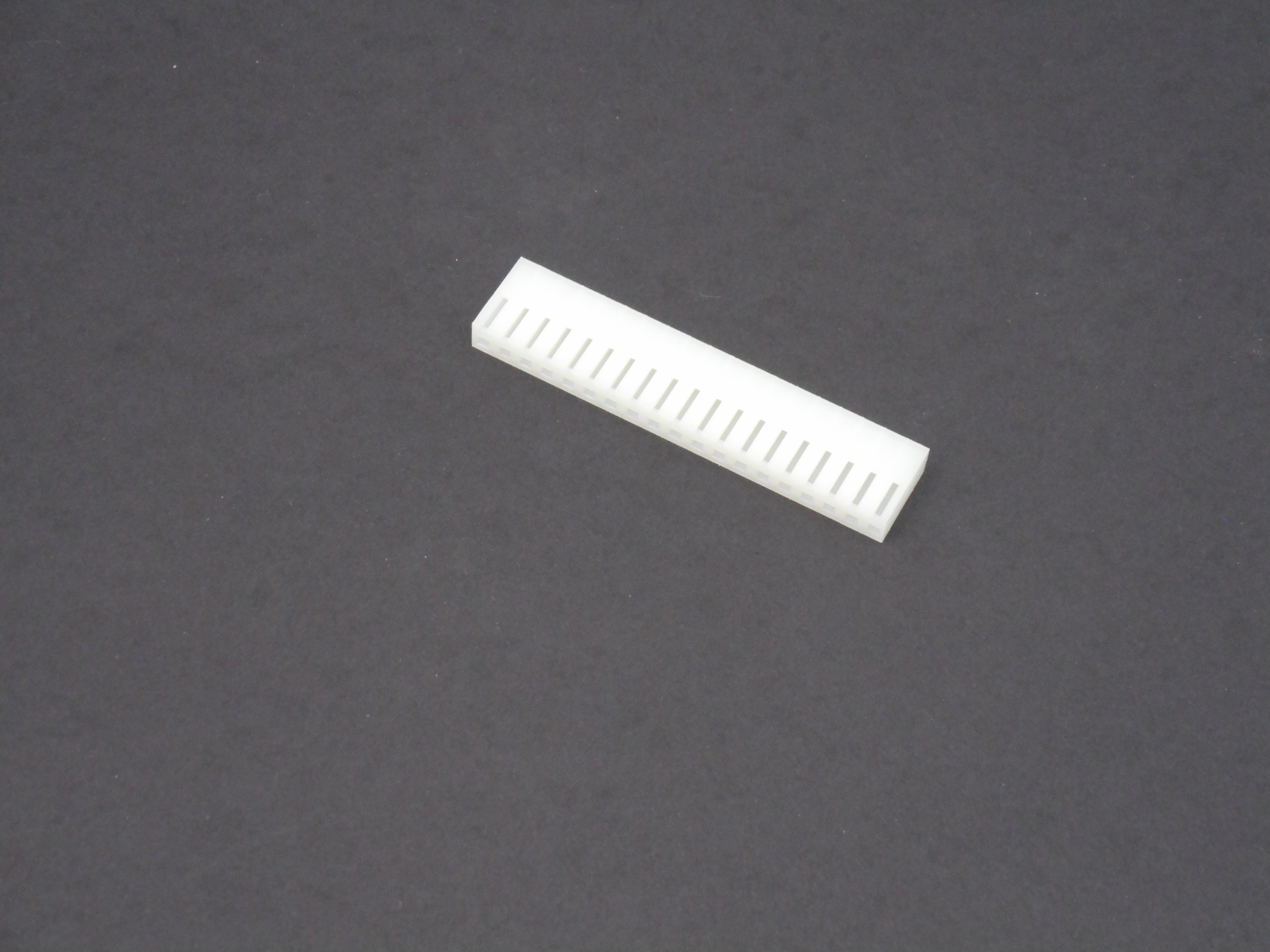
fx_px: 2825
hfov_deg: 25.3
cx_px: 635
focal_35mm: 77
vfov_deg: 19.1
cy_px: 476
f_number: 5.5
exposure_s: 1/8
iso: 560
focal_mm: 13.8
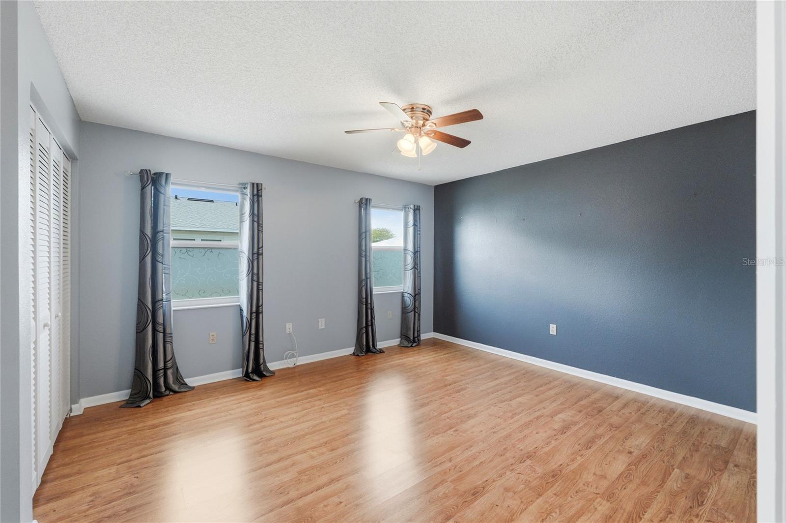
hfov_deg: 100.5
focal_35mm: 15
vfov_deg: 77.2
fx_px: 327
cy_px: 262
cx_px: 393
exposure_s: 1/50
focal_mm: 10
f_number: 7.1
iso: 100
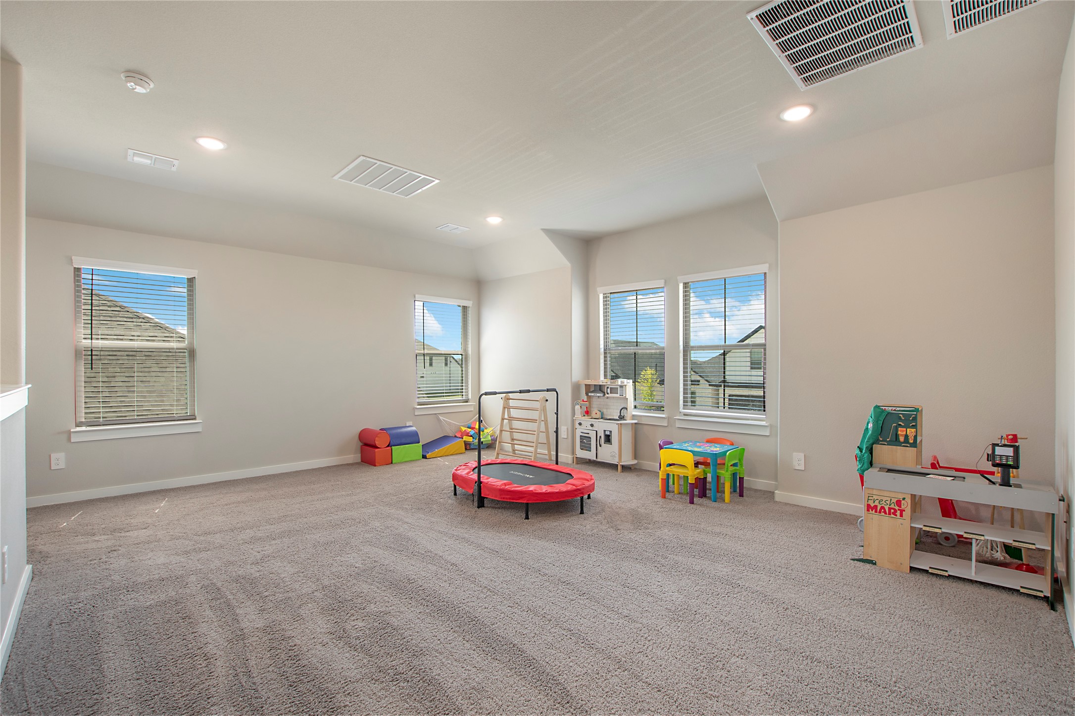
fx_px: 448
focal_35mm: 15
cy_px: 358
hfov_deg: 100.4
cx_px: 538
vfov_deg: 77.3
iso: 100
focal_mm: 10
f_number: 8
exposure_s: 1/13
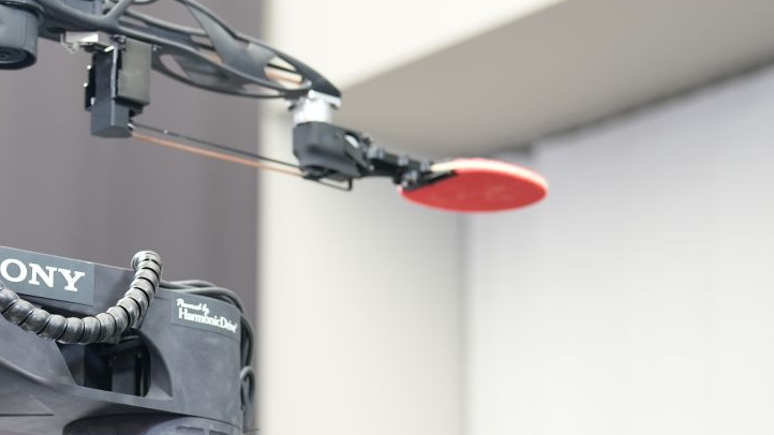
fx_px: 2381
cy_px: 340
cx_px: 123
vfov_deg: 10.4
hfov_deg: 18.3
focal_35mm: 116
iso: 200
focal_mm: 50
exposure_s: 1/50
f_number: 1.8
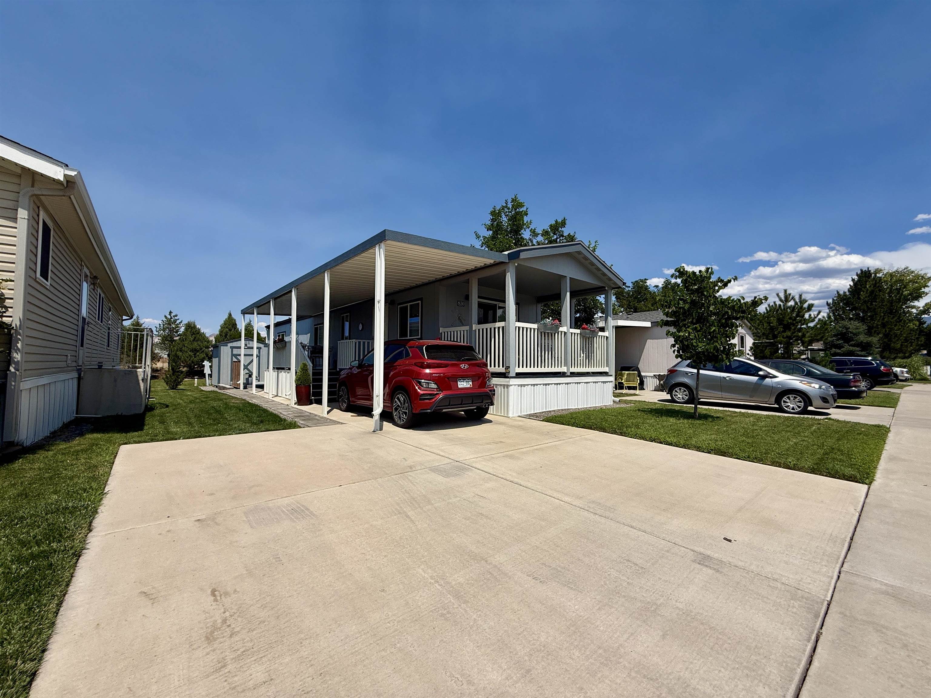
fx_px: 377
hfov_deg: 102.1
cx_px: 466
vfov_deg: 85.7
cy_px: 349
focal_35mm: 14
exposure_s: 1/4762
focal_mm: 2.22
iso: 50
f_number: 2.2
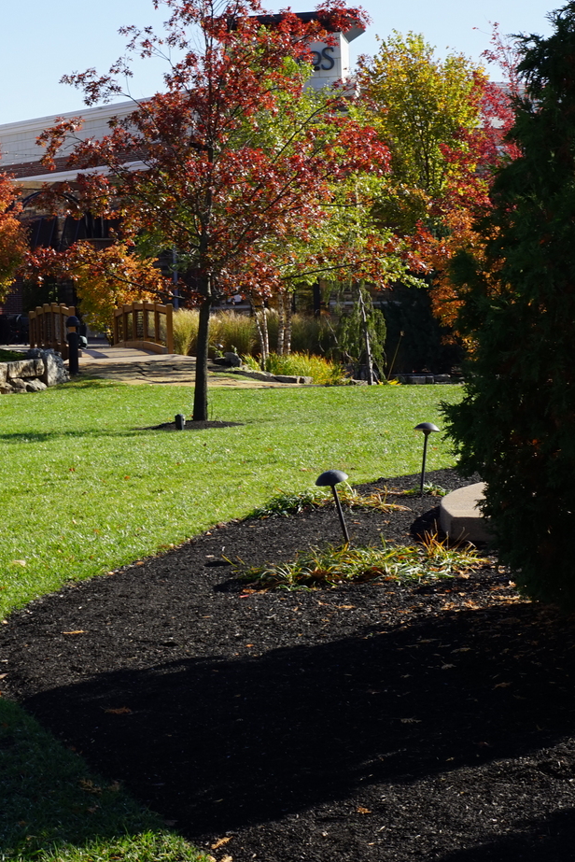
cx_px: -57
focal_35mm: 91
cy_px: 291
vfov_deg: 22.3
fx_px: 2178
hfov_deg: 14.7
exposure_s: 1/125
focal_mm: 35
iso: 100
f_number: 10
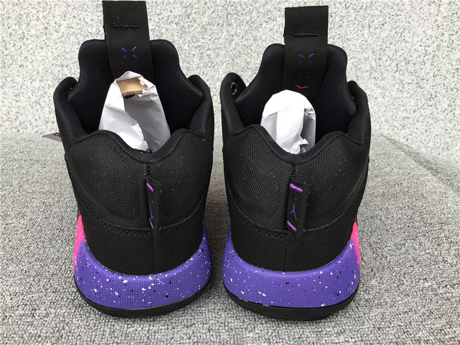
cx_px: 230
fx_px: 412
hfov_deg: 58.4
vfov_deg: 45.4
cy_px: 172
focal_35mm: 31
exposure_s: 1/100
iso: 40
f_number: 2.4
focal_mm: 3.3
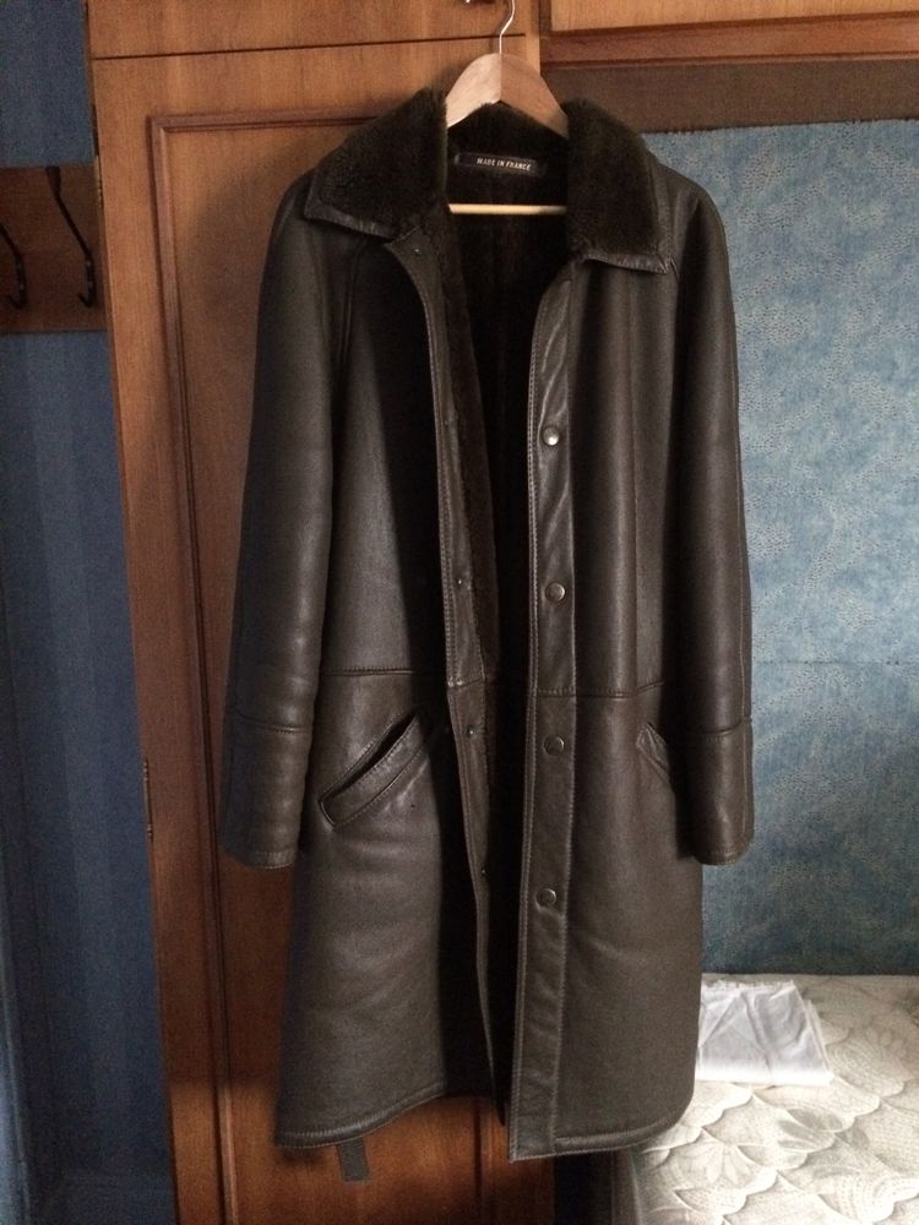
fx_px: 1027
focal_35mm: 29
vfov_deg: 61.7
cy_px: 612
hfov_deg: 48.2
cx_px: 460
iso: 640
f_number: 2.2
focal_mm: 4.15
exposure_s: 1/17
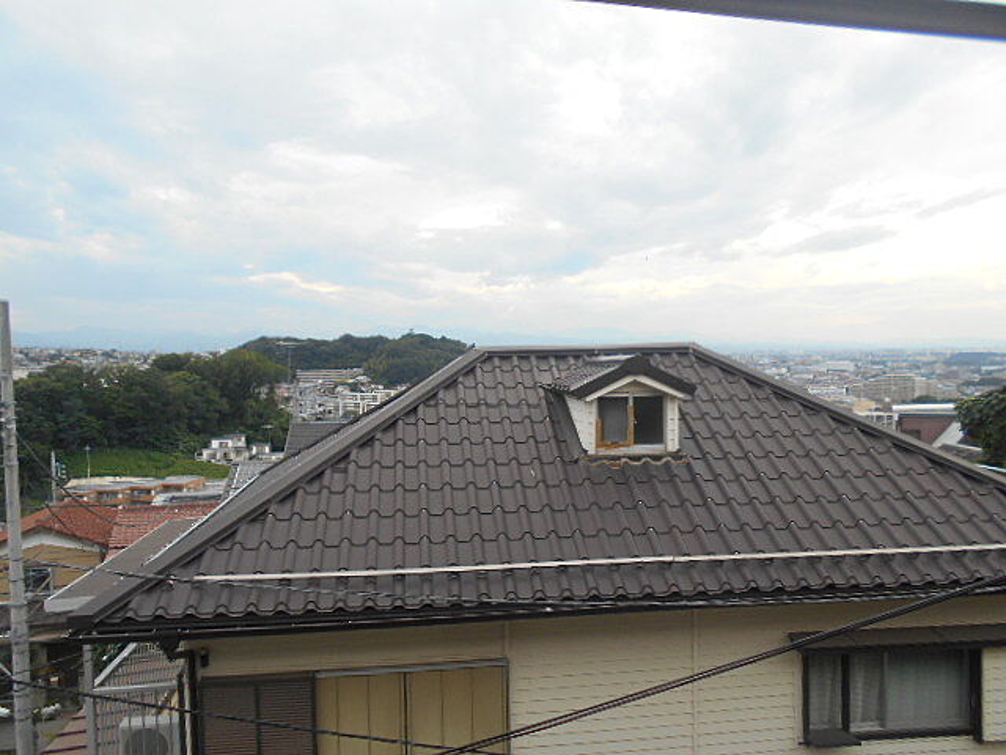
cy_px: 378
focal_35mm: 26
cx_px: 503
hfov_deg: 67.3
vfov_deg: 53.1
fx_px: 756
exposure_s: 1/250
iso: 80
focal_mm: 4.6
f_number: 3.2
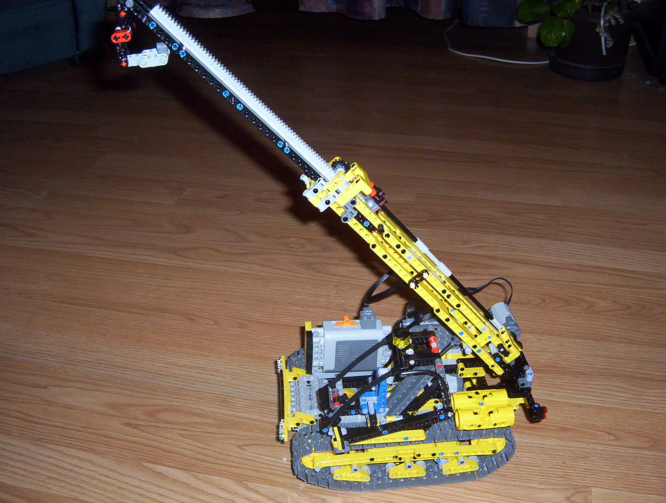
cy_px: 252
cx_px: 333
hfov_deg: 47.8
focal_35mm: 39
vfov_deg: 37.0
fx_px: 752
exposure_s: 1/60
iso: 140
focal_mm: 5.26
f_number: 3.84
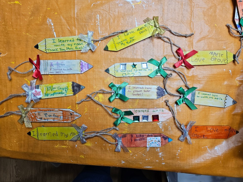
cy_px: 91
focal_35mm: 24
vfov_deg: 56.8
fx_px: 168
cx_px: 126
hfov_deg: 71.6
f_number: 1.7
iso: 250
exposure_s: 1/120
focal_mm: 6.3
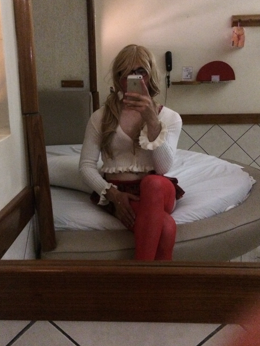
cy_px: 152
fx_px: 370
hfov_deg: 38.7
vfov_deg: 50.0
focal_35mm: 37
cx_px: 121
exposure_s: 1/15
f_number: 2.2
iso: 640
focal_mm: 4.15
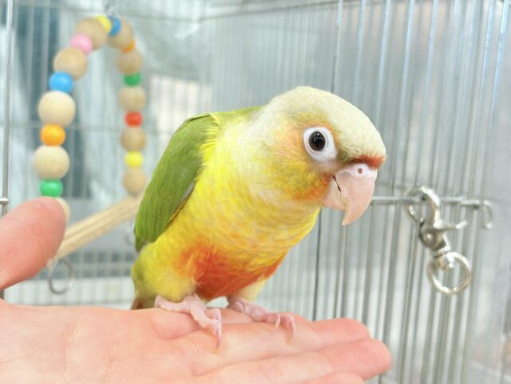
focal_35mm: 52
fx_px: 768
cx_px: 256
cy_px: 192
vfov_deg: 28.0
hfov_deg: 36.8
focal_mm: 5.96
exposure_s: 1/50
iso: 80
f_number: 1.6
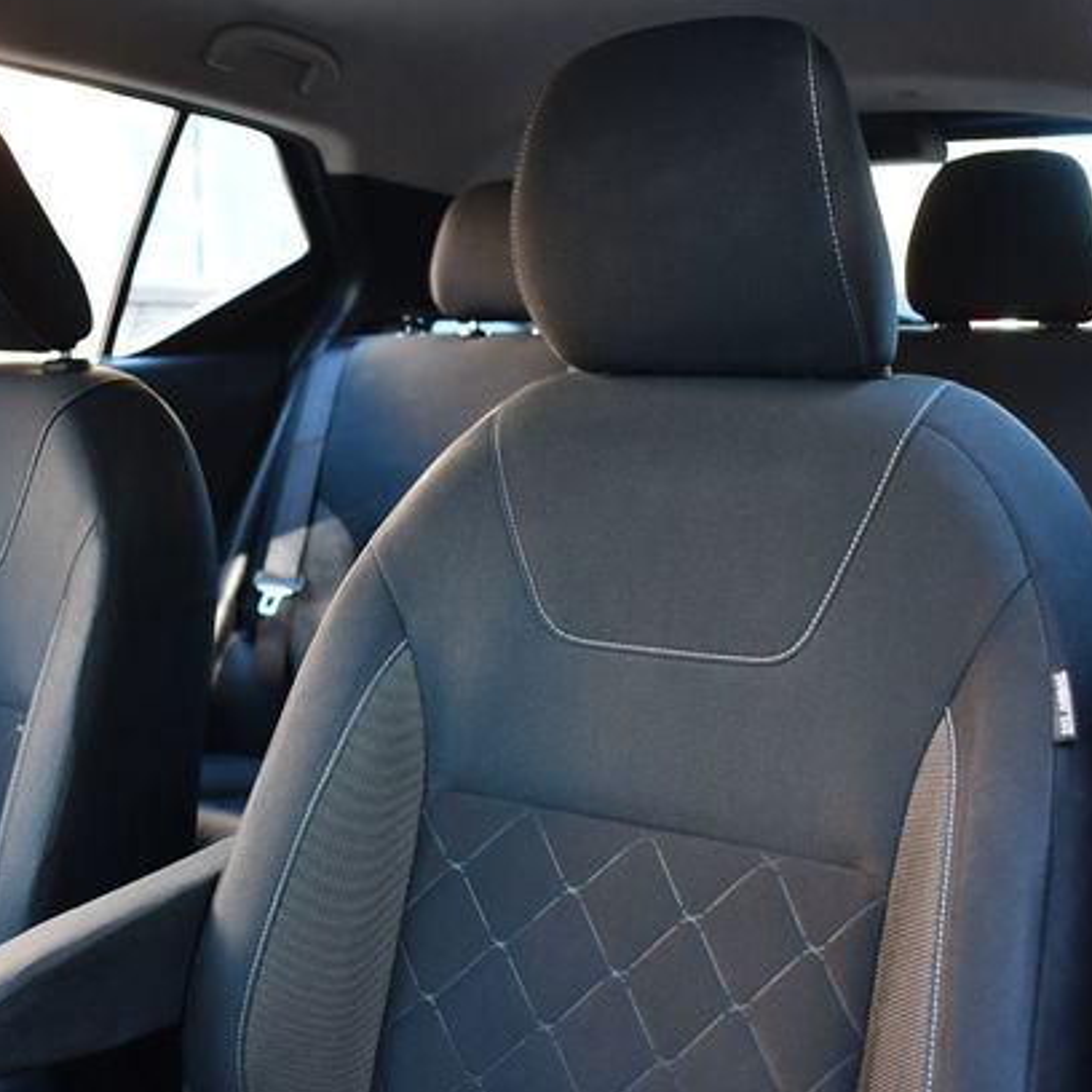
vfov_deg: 38.3
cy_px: 549
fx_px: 1570
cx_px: 418
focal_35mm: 44
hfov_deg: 38.1
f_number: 3.8
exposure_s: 1/125
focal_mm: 22
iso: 1000
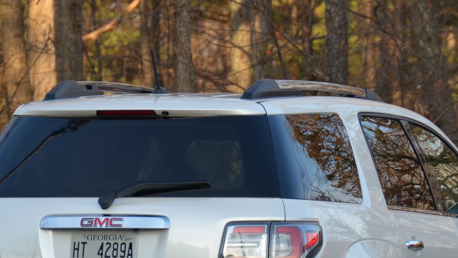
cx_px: 262
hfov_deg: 5.2
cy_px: 262
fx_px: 5077
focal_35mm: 418
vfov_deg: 2.9
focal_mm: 130
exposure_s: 1/640
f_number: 5.6
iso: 800
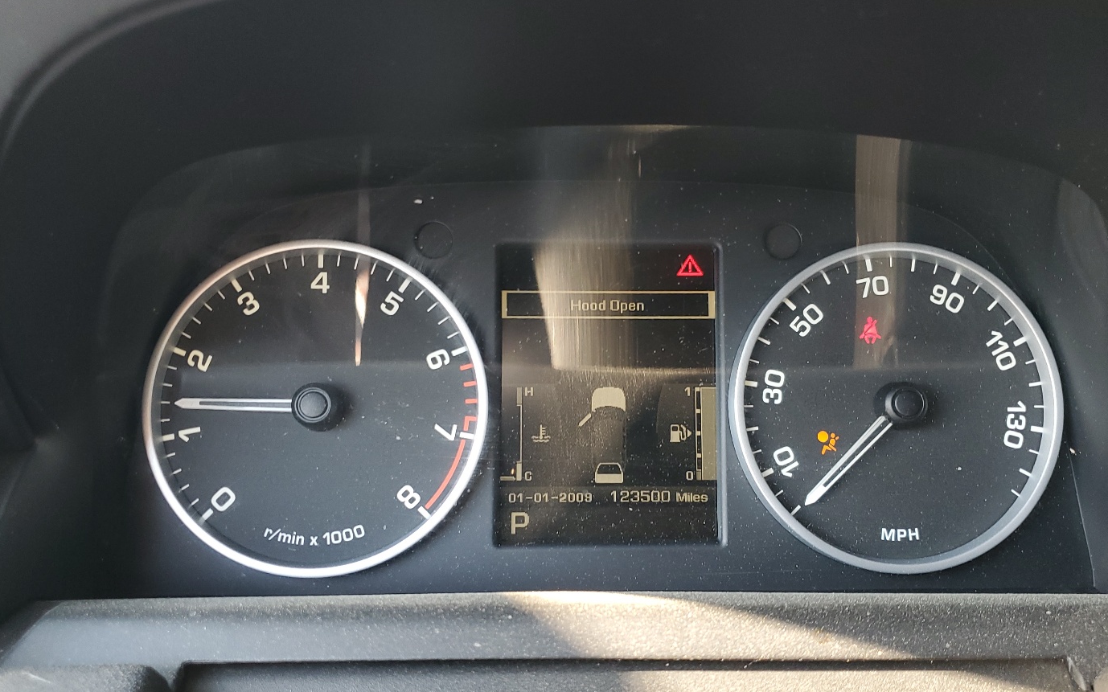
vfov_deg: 39.3
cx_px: 587
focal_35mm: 32
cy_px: 407
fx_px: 966
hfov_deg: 59.6
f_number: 1.5
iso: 73
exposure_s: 1/120
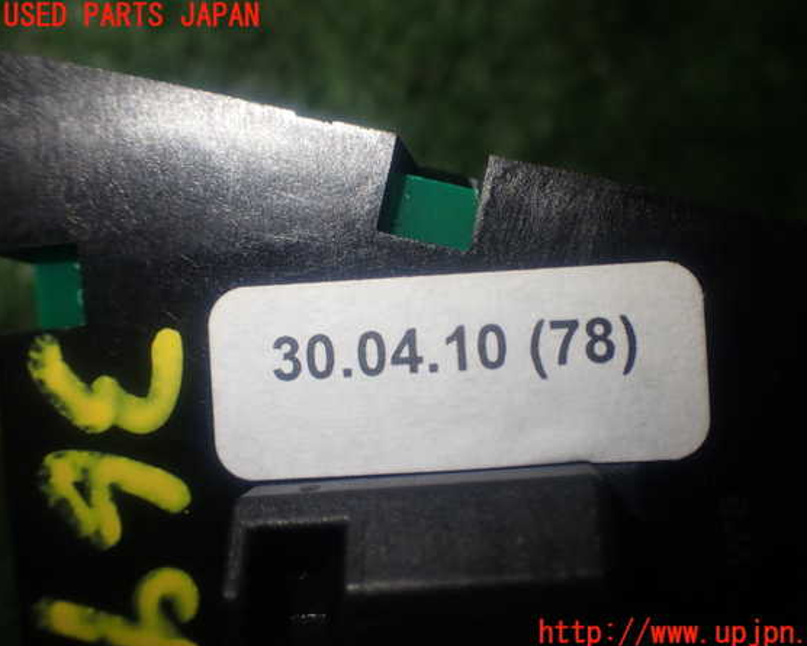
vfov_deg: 37.3
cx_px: 431
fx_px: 956
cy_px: 325
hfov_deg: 45.8
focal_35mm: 40
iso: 100
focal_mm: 6.83
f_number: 2.7
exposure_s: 1/80
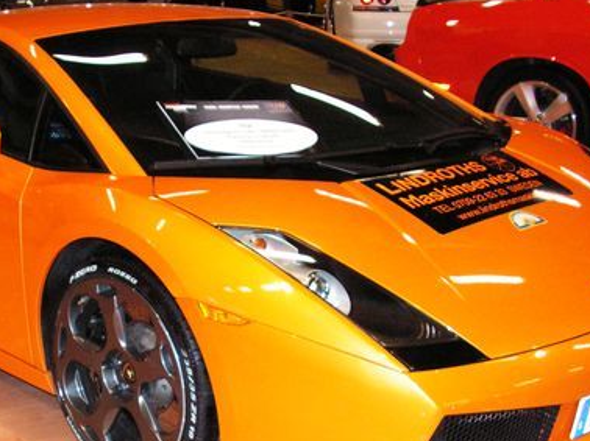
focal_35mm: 61
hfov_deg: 31.5
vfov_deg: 23.9
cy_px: 276
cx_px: 211
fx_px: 1039
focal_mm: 6
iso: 160
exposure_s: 1/40
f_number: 3.2
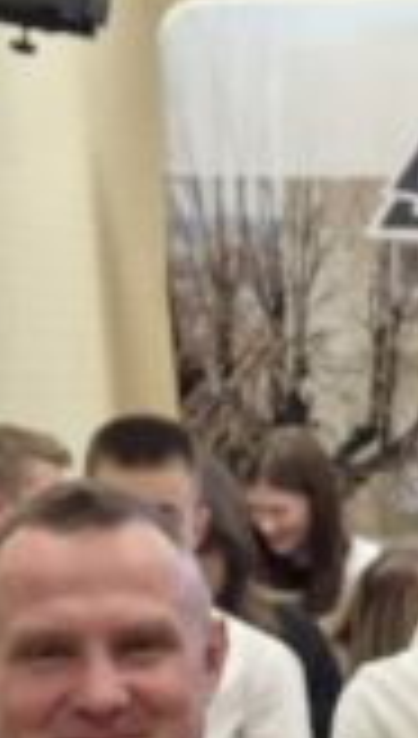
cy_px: 981
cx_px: 355
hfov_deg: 7.8
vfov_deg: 13.2
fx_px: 3055
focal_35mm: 156
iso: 80
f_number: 1.8
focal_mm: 5.4
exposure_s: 1/100
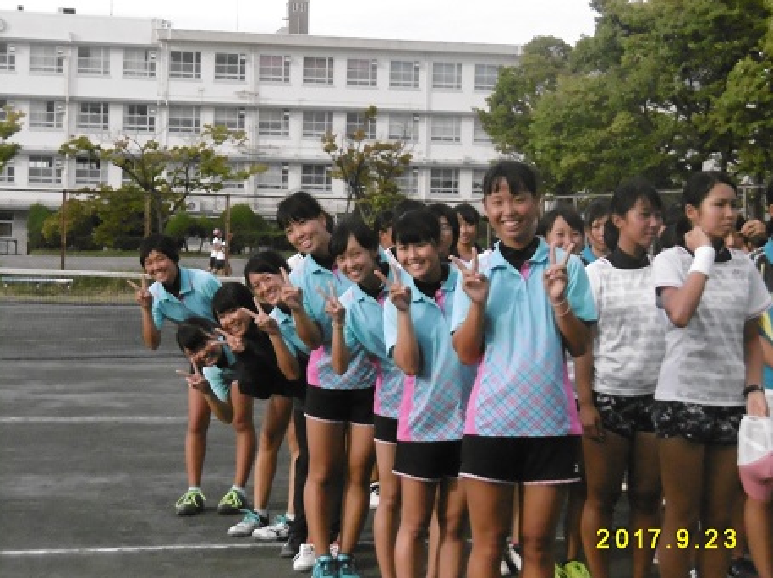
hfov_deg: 23.9
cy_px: 291
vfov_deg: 18.0
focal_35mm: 82
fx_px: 1830
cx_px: 394
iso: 1600
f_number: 11.4
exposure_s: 1/400
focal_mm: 14
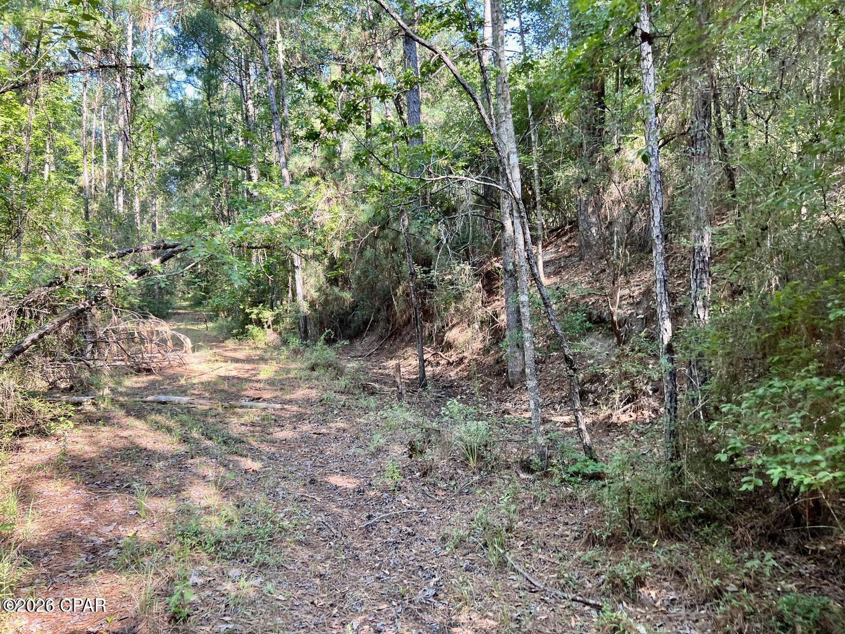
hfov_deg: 67.3
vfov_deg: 53.1
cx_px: 422
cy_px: 317
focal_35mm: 26
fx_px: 635
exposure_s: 1/121
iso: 50
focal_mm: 5.7
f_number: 1.5
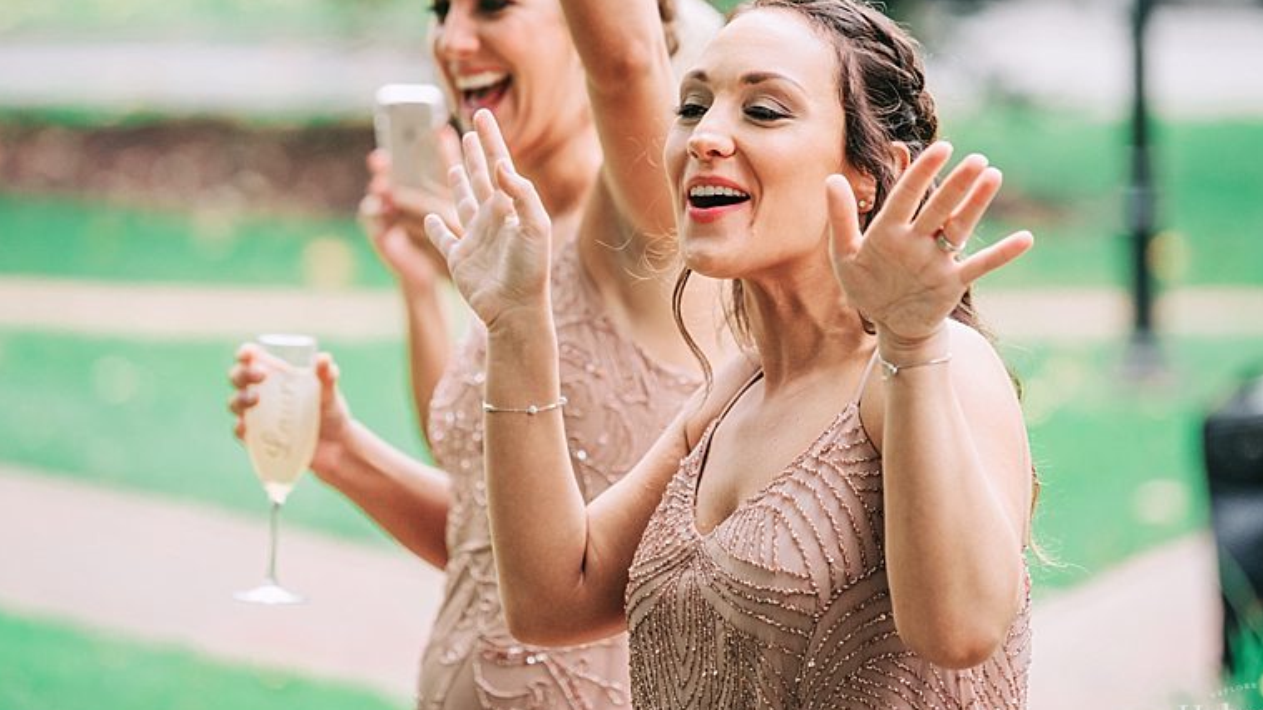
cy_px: 242
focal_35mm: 201
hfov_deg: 10.7
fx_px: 6732
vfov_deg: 6.0
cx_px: 616
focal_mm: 155
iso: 500
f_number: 2.8
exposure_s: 1/640
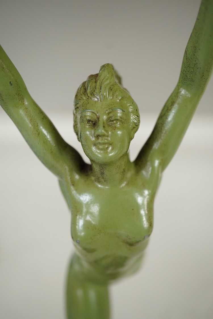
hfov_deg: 29.9
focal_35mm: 45
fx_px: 399
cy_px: 160
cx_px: 106
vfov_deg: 43.6
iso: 2500
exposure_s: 1/160
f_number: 6.3
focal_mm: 30
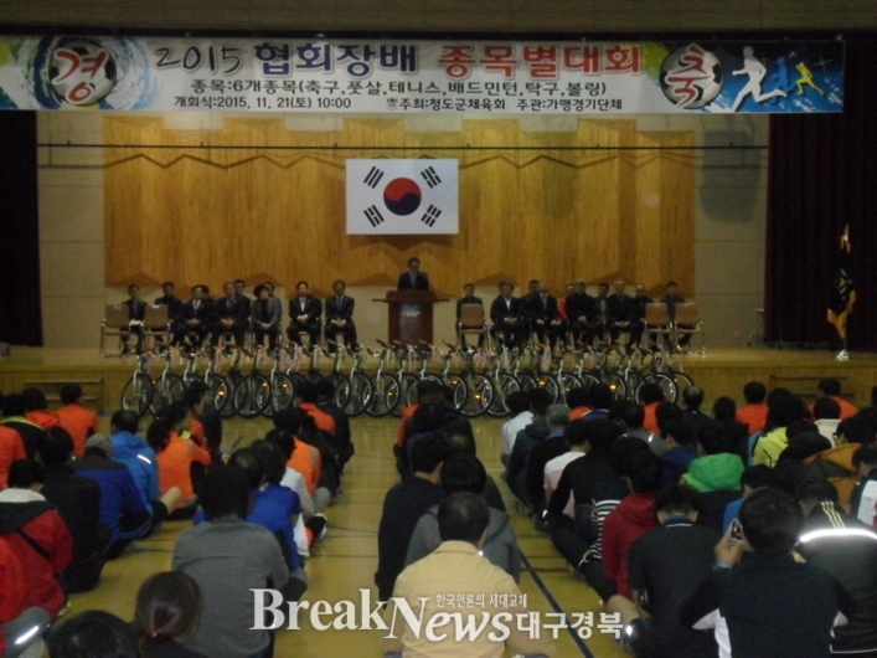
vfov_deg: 24.4
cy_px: 329
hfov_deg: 32.2
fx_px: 1520
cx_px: 438
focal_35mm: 60
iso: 640
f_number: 5.1
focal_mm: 10.7
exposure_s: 1/90
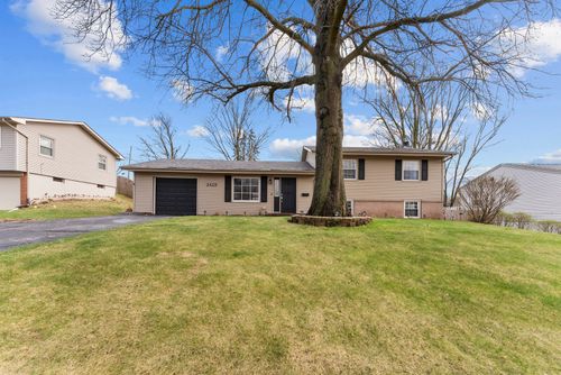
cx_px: 280
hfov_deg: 104.2
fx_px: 218
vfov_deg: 81.3
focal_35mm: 14
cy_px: 188
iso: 160
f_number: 6.3
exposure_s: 1/125
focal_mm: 14
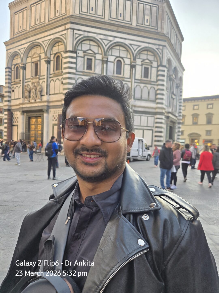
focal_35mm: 23
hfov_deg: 58.9
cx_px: 110
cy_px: 146
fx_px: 194
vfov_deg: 73.9
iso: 80
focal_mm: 5.4
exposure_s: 1/553
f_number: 1.8
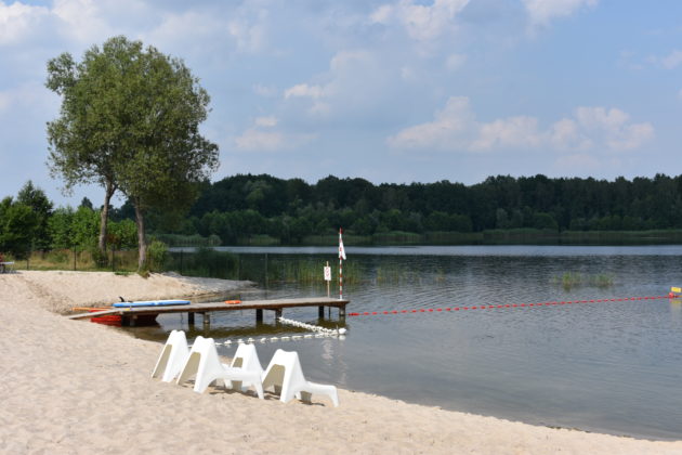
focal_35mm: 45
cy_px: 228
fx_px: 852
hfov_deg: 43.6
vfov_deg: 29.9
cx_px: 341
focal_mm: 30
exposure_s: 1/500
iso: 125
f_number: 8
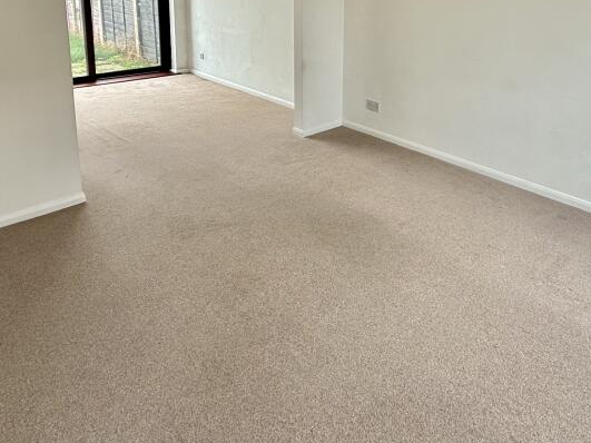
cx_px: 374
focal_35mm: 27
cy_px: 57
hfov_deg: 64.3
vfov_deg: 47.0
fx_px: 461
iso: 50
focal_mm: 2.22
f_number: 2.2
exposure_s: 1/99
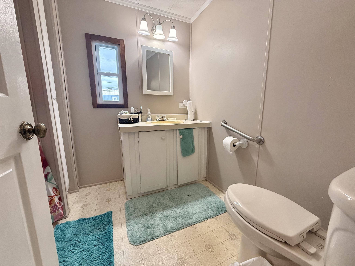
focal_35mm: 14
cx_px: 178
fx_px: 144
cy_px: 133
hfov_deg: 102.1
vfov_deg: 85.7
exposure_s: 1/120
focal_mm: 2.22
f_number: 2.2
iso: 250
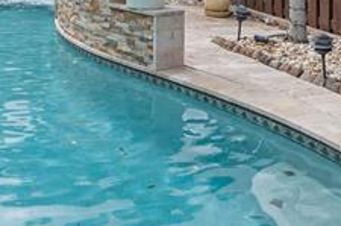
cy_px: -53
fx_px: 539
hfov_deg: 33.9
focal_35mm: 57
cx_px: 61
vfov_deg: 21.7
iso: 250
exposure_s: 1/160
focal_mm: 16
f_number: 8
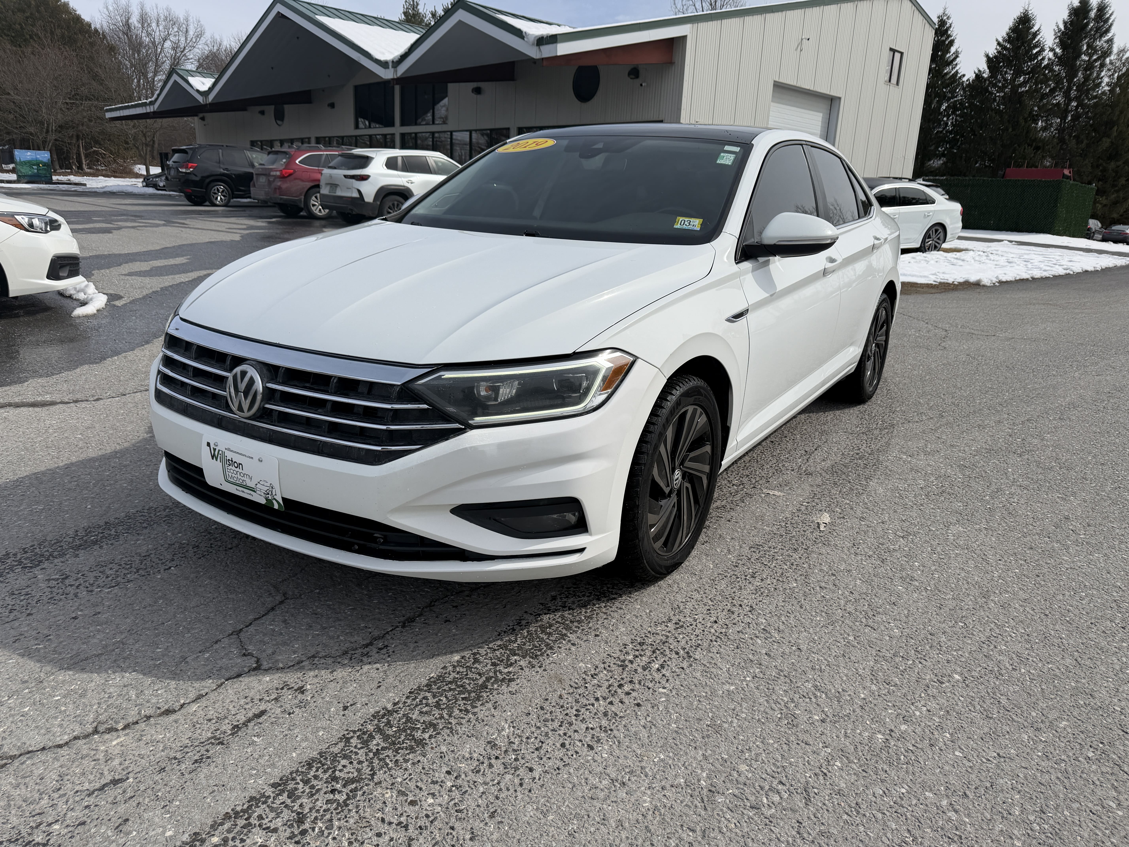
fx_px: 783
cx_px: 564
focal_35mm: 24
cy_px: 424
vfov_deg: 56.8
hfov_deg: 71.6
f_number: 1.78
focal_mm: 6.76
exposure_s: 1/8130
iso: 80
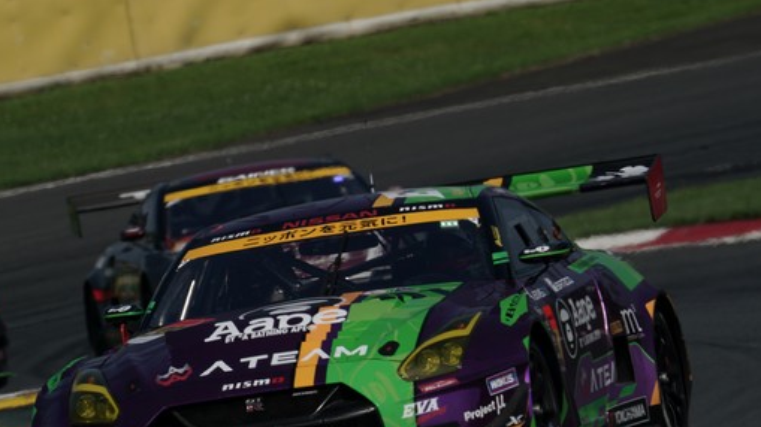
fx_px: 17934
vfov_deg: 1.4
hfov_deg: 2.4
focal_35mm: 889
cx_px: 242
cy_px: 237
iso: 200
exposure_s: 1/640
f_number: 14
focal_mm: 600
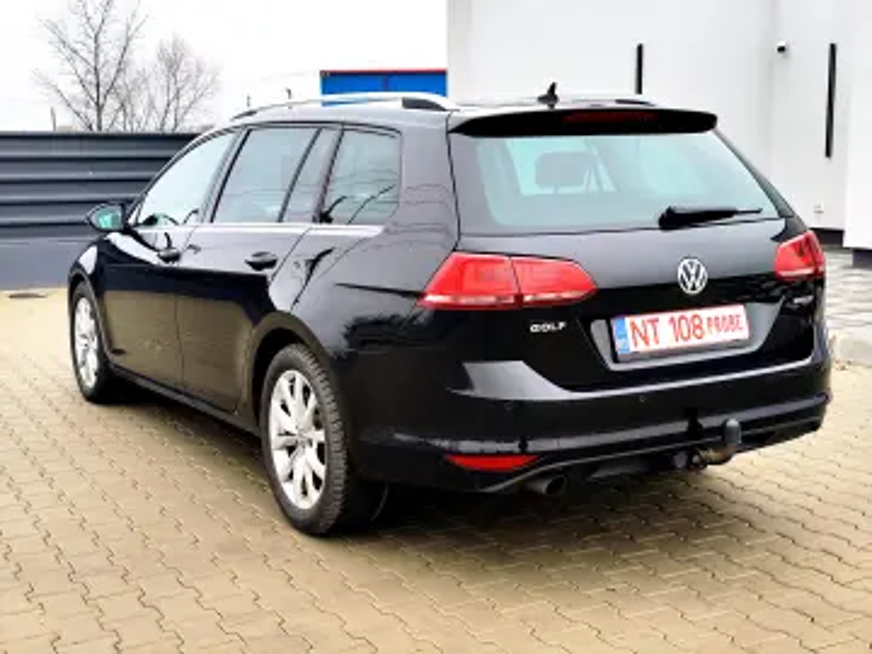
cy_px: 327
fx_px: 1159
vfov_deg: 31.5
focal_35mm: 46
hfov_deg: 41.2
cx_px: 436
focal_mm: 6.14
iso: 50
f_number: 1.65
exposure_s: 1/174
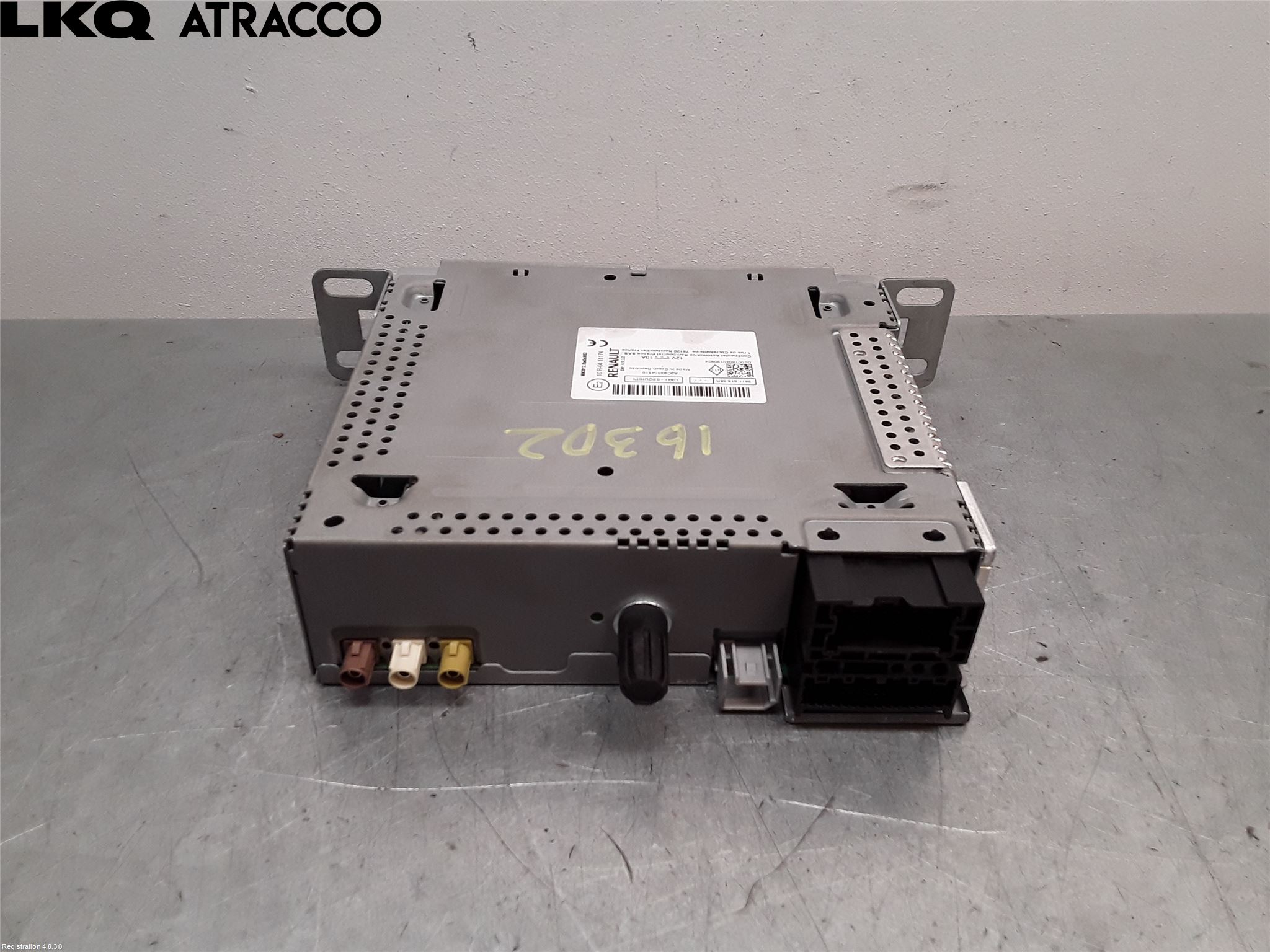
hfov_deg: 63.4
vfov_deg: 49.7
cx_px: 635
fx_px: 1027
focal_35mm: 28
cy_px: 476
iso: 100
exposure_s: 1/182
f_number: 1.9
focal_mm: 2.91
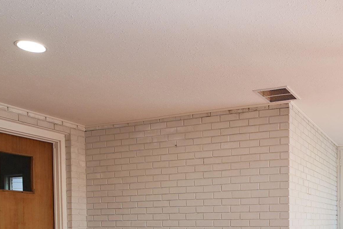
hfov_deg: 44.7
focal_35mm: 42
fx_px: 400
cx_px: 260
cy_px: 226
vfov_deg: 29.9
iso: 160
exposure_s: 1/60
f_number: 4
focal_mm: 11
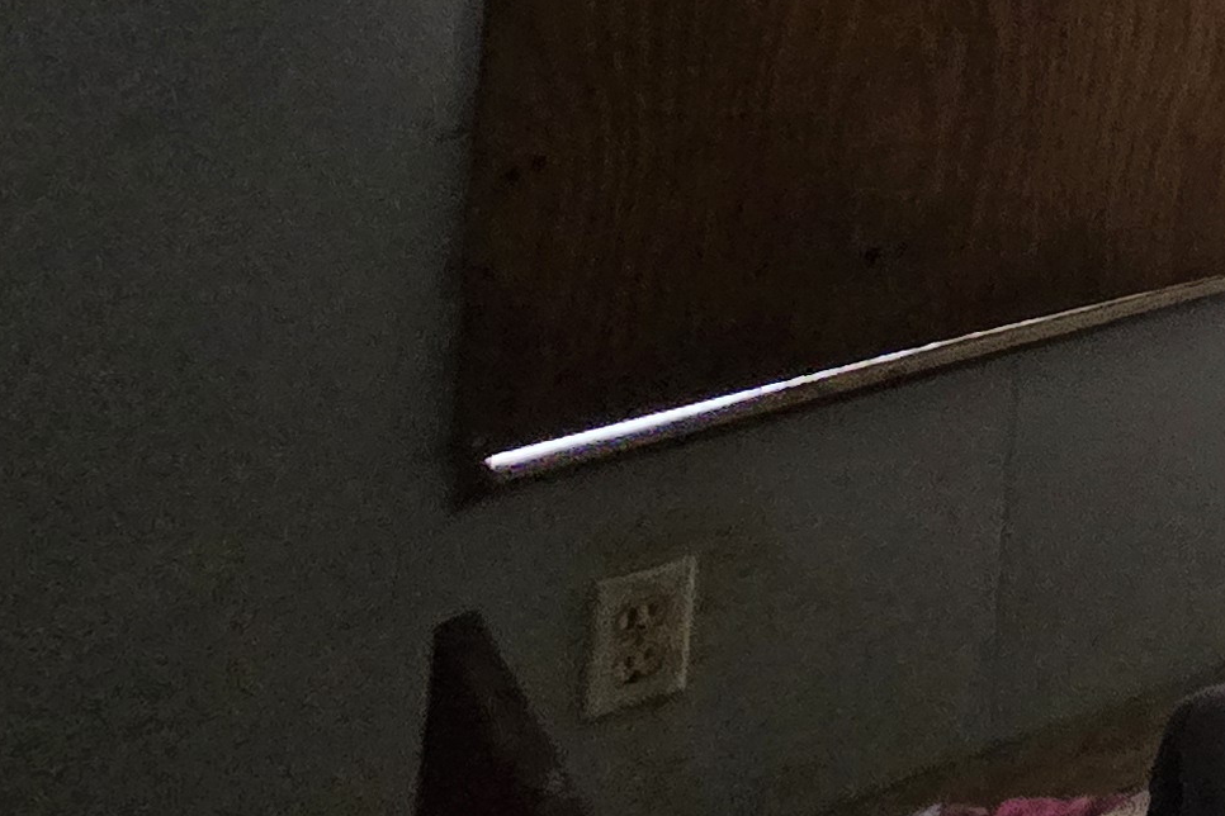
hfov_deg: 20.5
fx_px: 1905
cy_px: -870
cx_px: 2340
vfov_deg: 17.0
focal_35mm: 56
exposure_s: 1/60
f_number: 2.2
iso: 320
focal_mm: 2.2
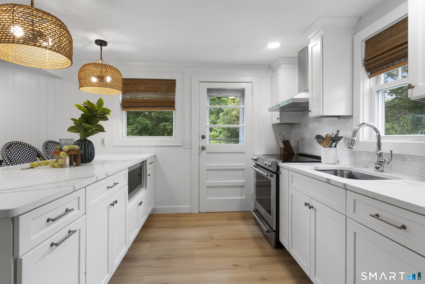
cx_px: 212
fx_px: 207
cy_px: 142
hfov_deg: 91.6
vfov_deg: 68.9
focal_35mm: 18
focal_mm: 17.5
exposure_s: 1/30
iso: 1600
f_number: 10
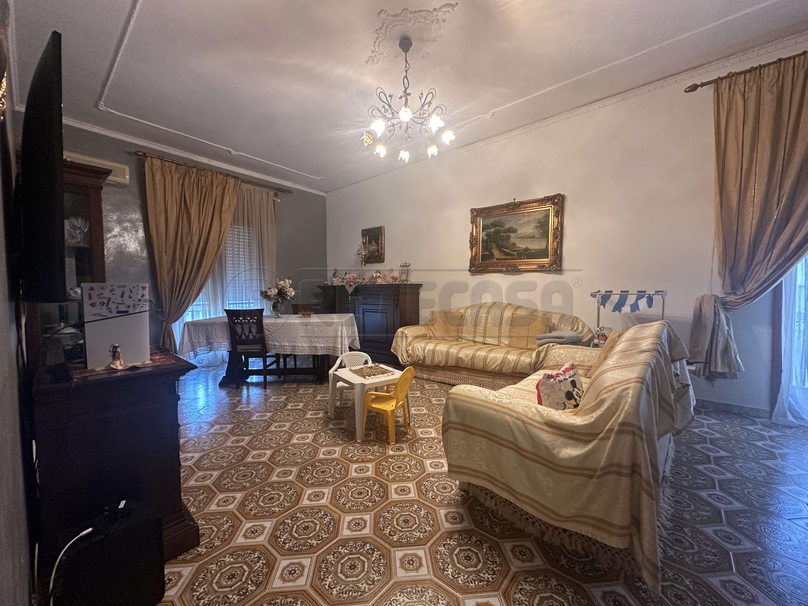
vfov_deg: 85.7
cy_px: 303
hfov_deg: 102.1
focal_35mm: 14
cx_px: 404
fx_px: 327
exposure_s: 1/50
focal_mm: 2.22
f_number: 2.2
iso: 320
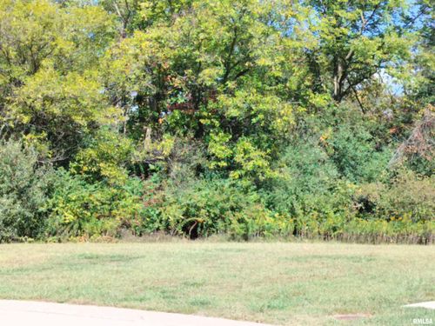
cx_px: 218
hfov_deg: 71.6
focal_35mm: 24
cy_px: 163
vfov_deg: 56.8
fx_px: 302
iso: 50
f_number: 1.7
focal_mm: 5.24
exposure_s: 1/665
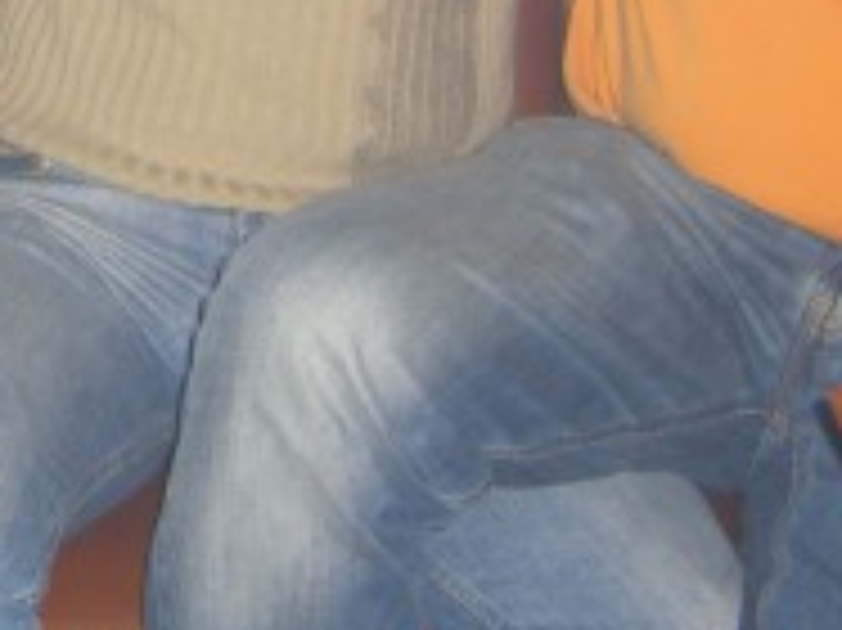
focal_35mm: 122
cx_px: -77
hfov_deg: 15.7
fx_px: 2966
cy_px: -270
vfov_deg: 11.7
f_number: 2.8
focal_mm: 7.9
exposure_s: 1/60
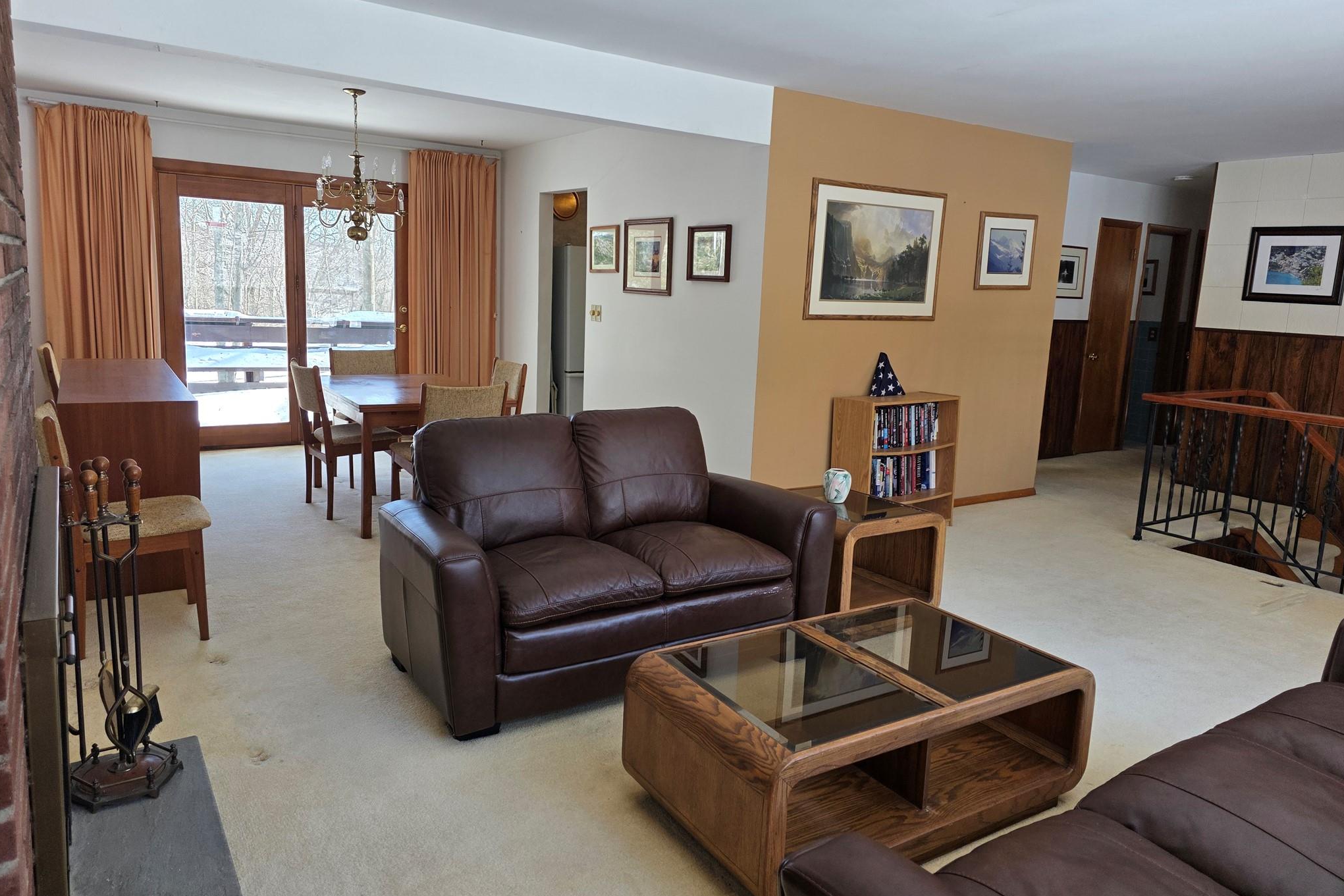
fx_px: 896
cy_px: 421
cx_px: 672
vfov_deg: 53.1
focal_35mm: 24
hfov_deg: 73.7
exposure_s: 1/180
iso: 100
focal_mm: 6.3
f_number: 1.7
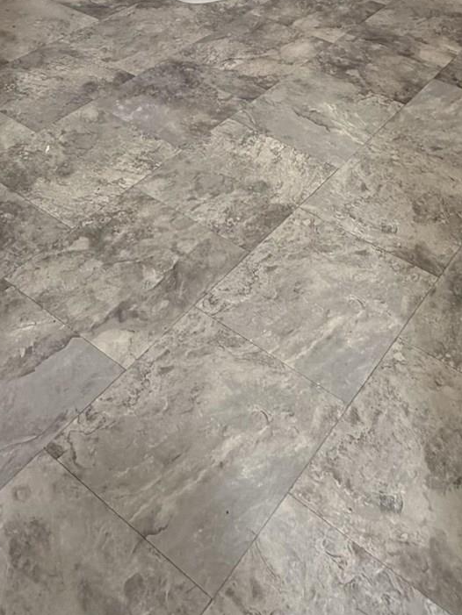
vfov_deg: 32.4
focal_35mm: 46
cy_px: -161
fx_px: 818
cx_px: 295
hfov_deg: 31.4
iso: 200
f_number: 2.2
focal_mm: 2.22
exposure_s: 1/120
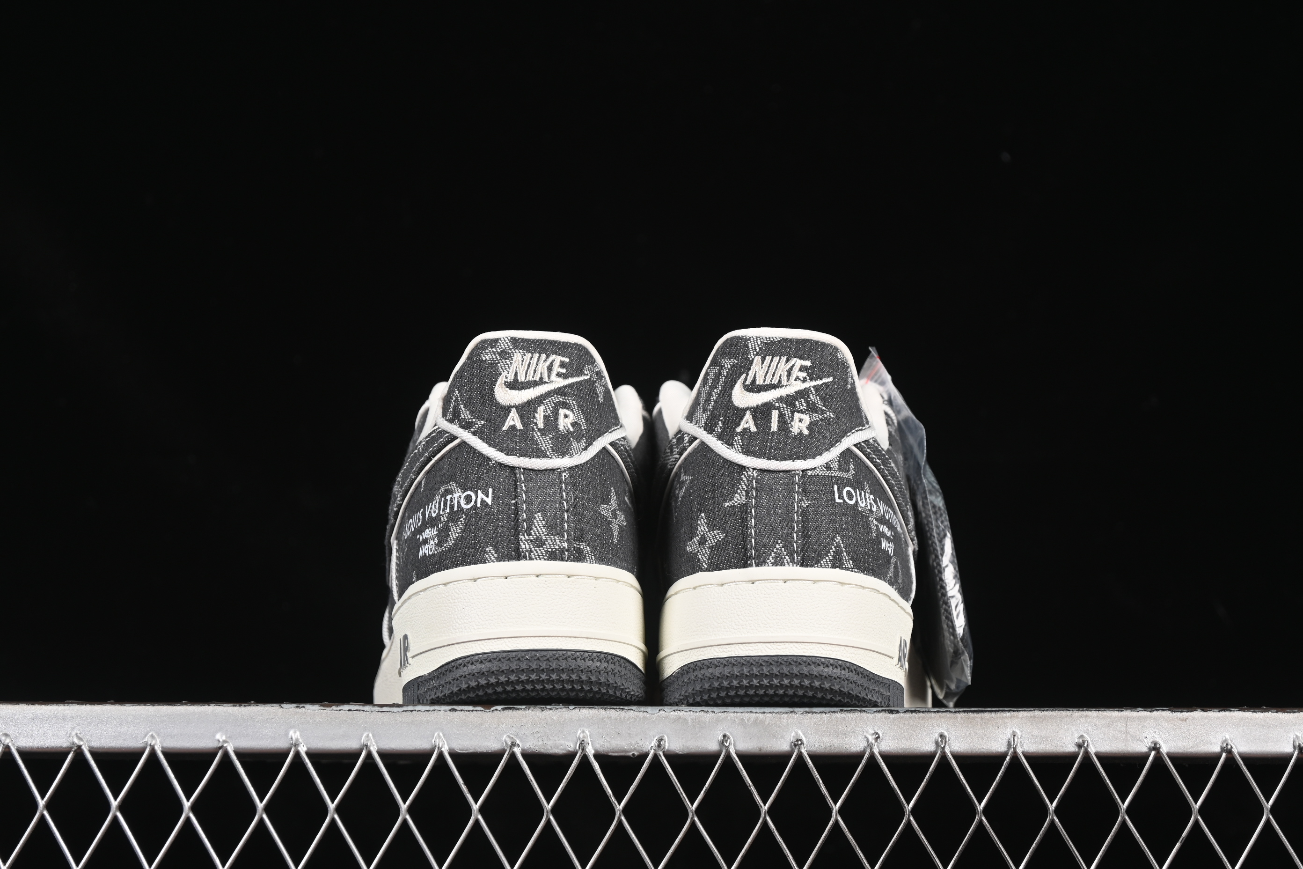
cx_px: 652
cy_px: 434
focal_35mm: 75
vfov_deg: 18.2
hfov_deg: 27.0
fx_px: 2714
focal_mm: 50
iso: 160
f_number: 6.3
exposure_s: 1/60
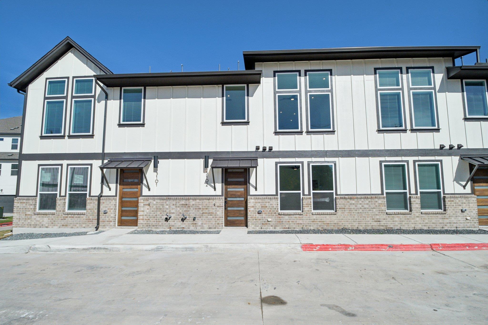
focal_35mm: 16
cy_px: 162
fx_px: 217
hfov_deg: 96.7
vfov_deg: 73.7
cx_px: 244
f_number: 8
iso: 400
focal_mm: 11
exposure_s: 1/2500
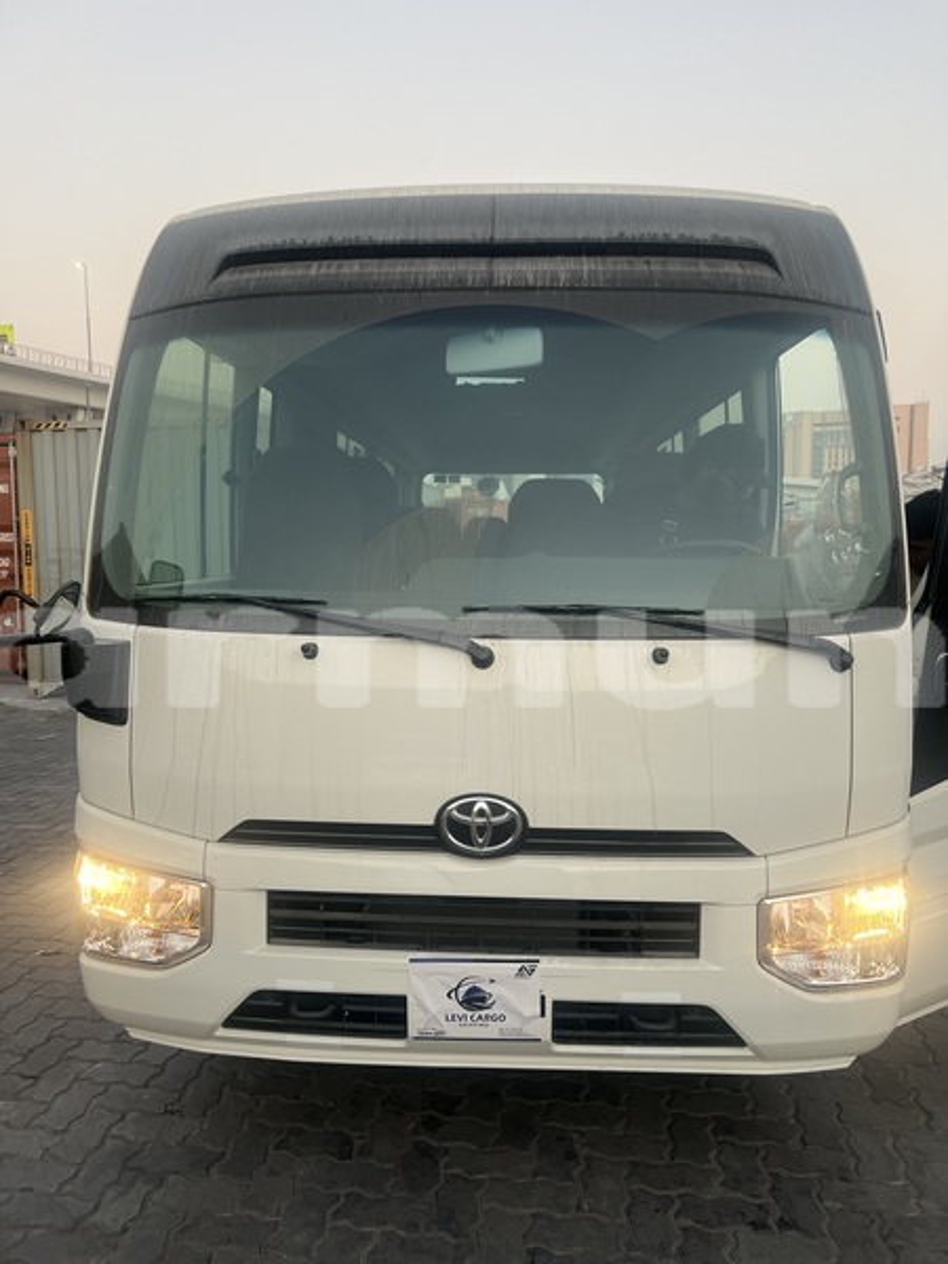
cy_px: 632
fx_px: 949
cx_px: 474
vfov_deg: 67.3
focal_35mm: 26
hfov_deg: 53.1
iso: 100
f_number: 1.5
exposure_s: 1/121
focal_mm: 5.7
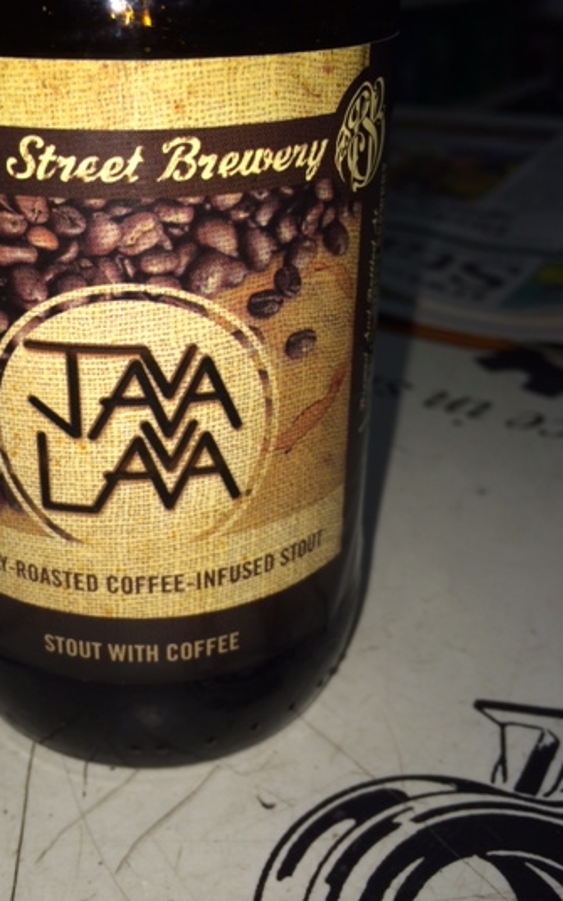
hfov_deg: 33.4
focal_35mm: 38
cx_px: 203
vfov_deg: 51.3
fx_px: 933
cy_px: 368
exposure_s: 1/221
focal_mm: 4.12
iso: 32
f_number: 2.2
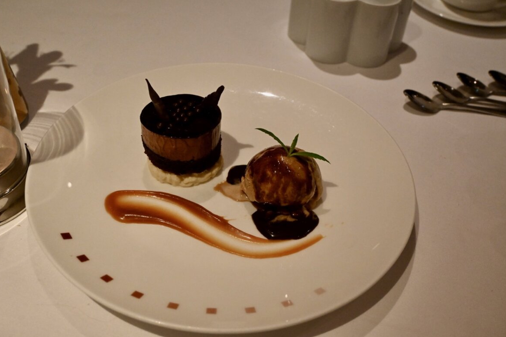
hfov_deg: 50.1
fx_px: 541
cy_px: 165
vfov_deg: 34.6
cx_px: 248
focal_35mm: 39
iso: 3600
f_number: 4.2
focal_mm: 25
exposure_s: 1/60
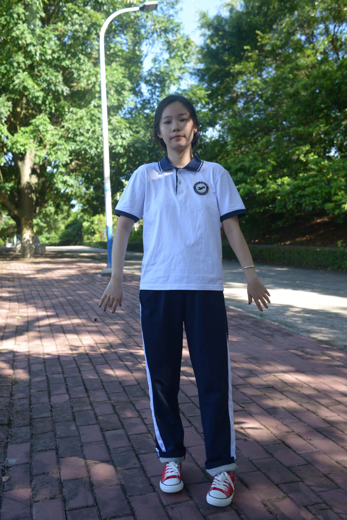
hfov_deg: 37.9
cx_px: 174
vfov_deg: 54.4
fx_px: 505
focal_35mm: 35
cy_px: 260
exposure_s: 1/400
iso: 500
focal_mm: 35
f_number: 5.6
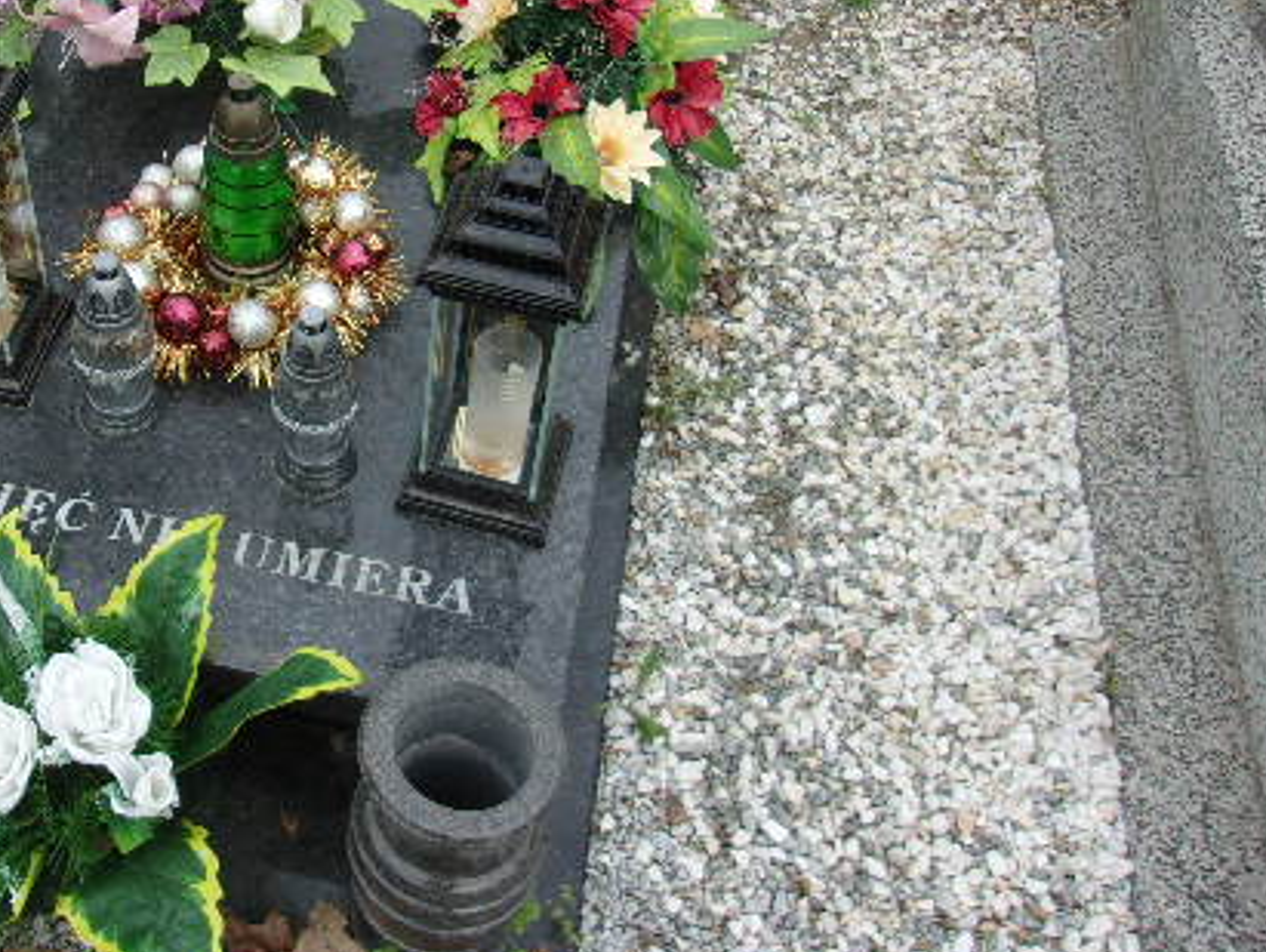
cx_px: 330
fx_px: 1537
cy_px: 283
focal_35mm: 42
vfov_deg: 33.9
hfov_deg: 43.4
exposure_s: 1/320
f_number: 3
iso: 80
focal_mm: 4.9
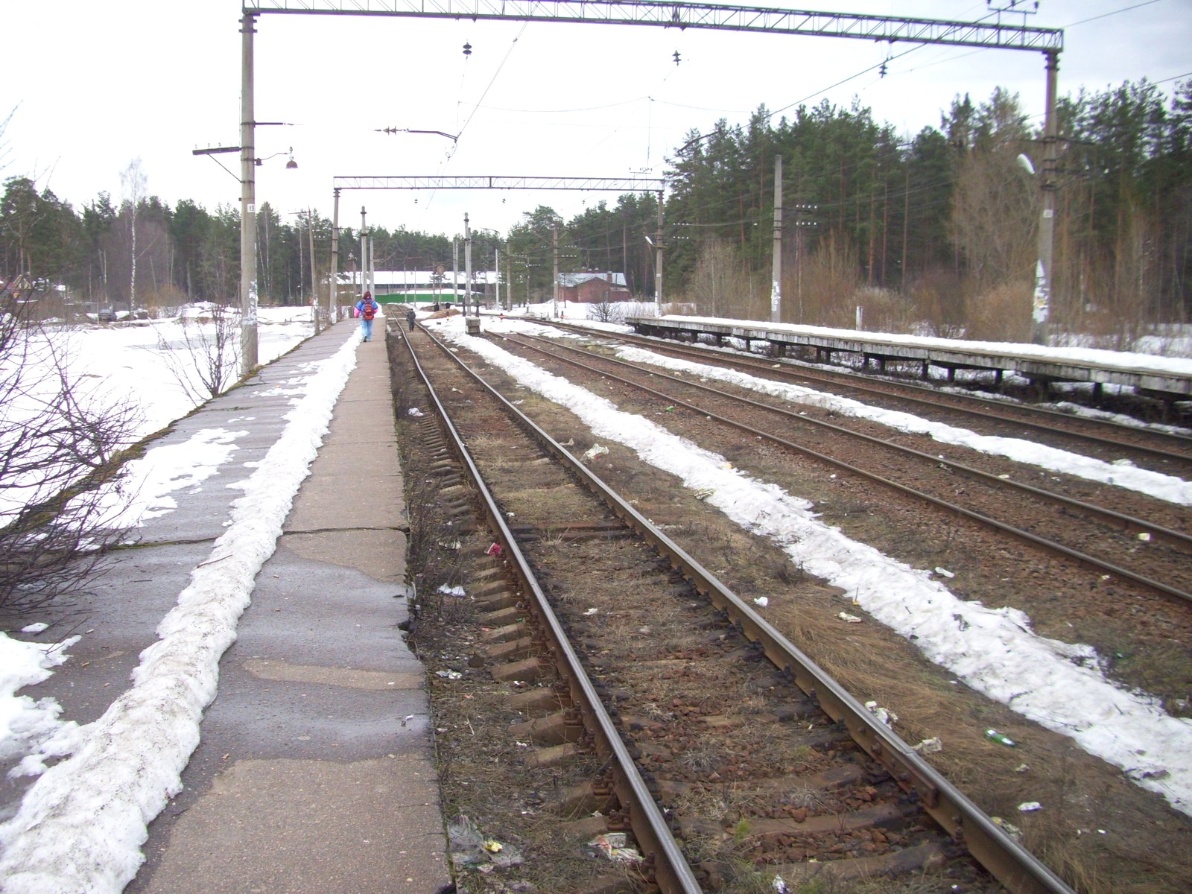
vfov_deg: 41.8
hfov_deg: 54.0
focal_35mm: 34
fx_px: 1171
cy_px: 447
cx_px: 596
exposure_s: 1/50
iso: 125
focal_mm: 5.7
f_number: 2.9
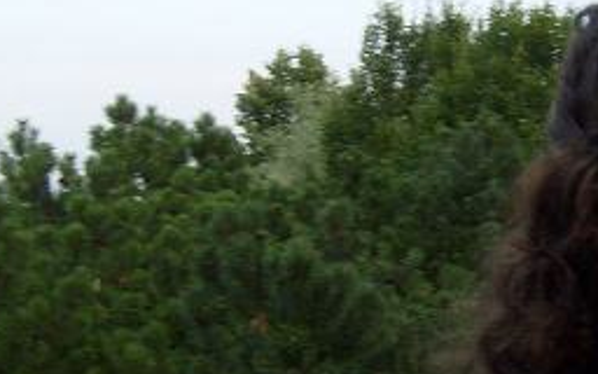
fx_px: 1662
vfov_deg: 12.7
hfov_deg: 19.8
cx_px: 605
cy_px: 344
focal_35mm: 102
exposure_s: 1/90
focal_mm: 5.8
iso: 80
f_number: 2.8
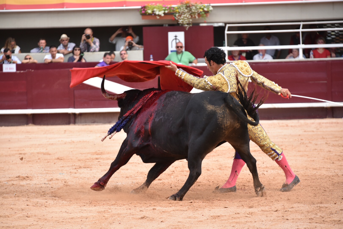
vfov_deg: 6.9
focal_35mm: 200
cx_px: 172
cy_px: 114
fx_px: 1905
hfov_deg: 10.3
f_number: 5.6
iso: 1250
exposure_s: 1/1000
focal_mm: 200
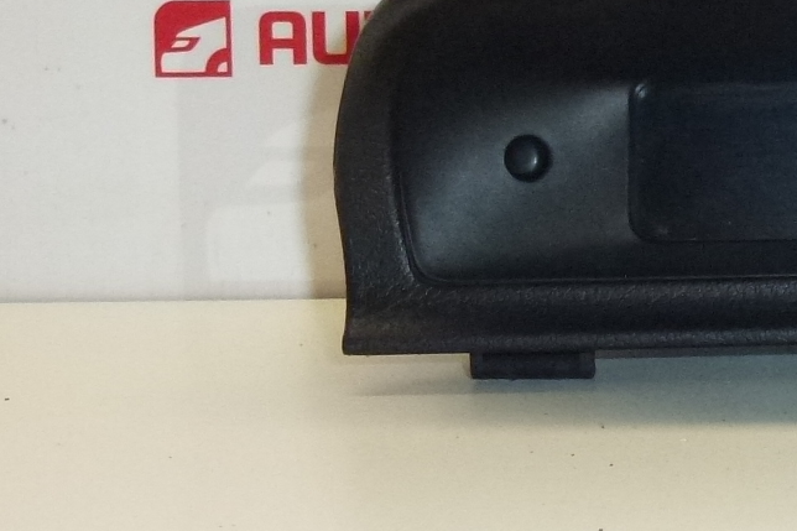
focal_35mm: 86
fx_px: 1903
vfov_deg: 15.8
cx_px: 943
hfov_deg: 22.0
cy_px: 135
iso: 400
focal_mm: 4.7
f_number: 3.4
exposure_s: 1/320
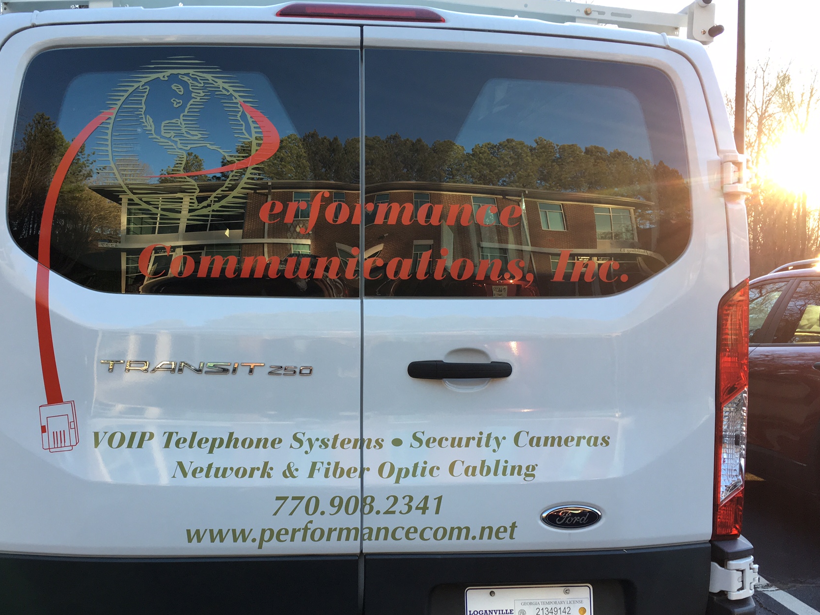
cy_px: 352
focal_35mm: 35
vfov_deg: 40.6
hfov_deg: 52.5
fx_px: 829
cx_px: 358
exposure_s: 1/120
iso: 40
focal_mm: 4.15
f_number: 2.2
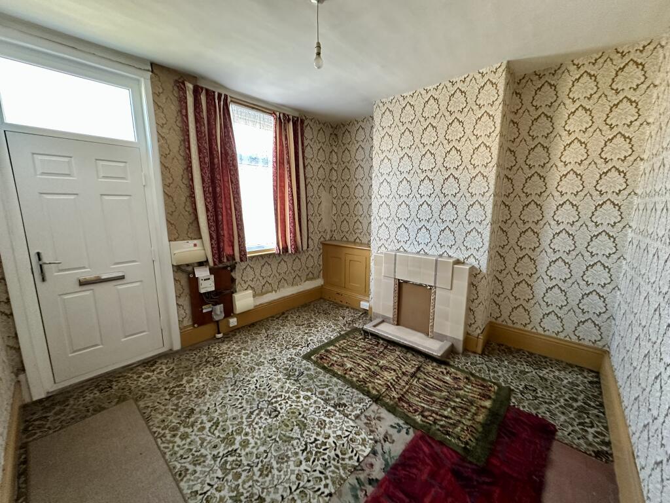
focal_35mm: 14
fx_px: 271
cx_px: 335
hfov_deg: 102.1
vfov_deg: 85.7
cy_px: 252
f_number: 2.2
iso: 500
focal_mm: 2.22
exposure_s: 1/60
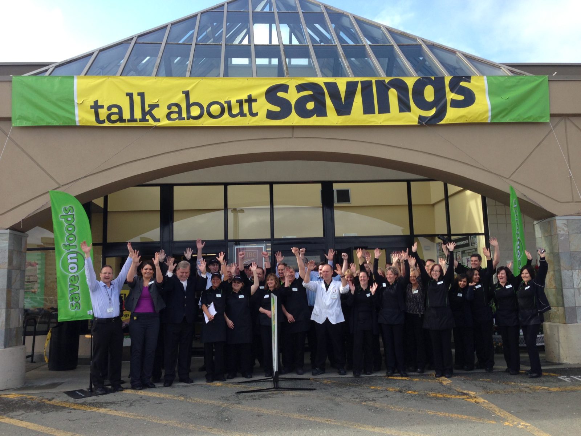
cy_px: 218
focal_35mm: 33
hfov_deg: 55.4
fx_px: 554
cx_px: 290
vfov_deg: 42.9
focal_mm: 4.12
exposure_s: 1/559
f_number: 2.4
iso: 50
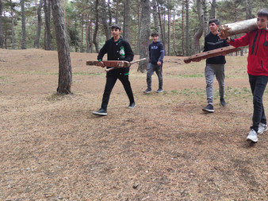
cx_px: 192
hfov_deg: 48.7
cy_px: 72
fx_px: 286
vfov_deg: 38.3
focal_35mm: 37
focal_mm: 5.43
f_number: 1.89
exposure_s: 1/144
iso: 100
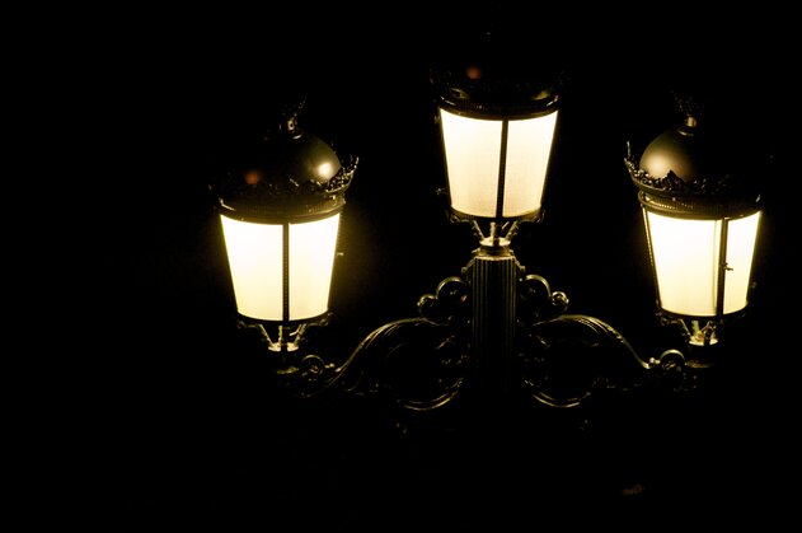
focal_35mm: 200
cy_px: 298
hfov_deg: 10.3
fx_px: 4442
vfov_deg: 6.9
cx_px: 501
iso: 400
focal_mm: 105
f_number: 5.6
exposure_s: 1/50
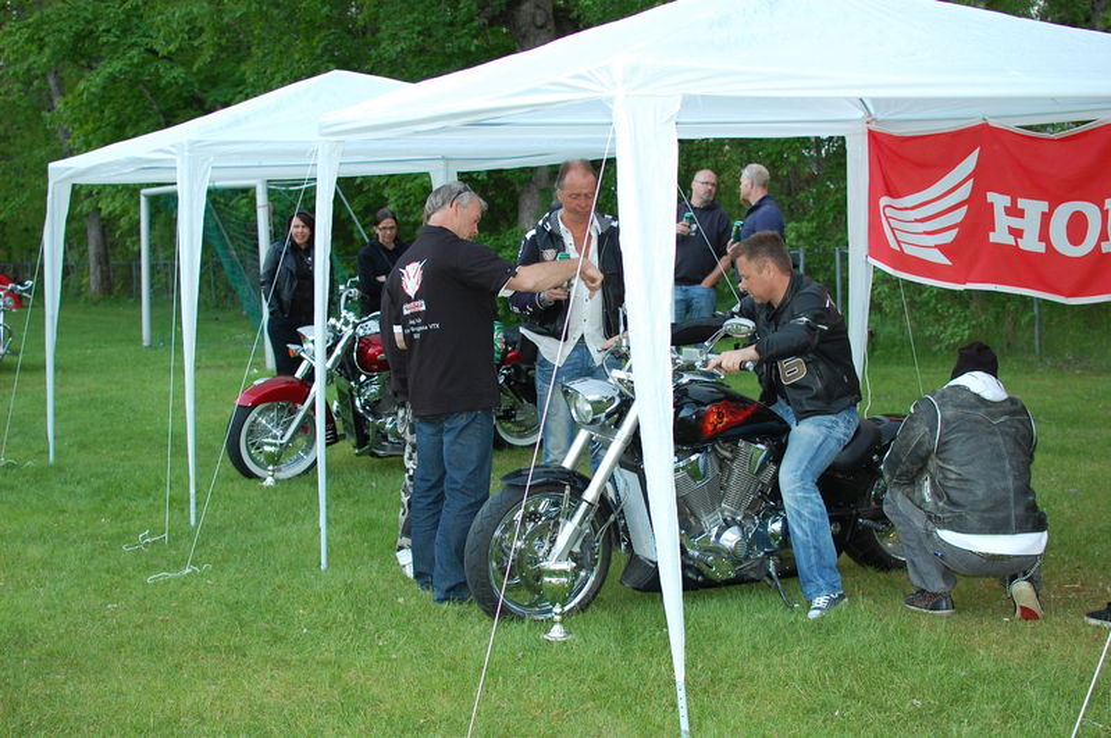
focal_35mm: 52
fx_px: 1619
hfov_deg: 37.9
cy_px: 369
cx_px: 556
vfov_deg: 25.7
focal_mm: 35
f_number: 2.8
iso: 400
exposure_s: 1/80
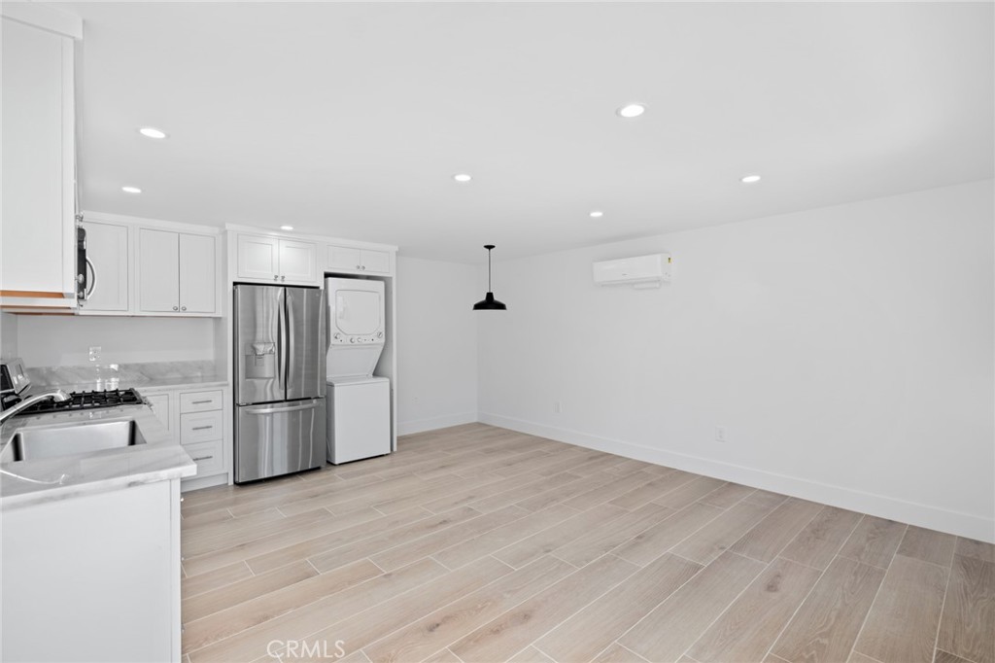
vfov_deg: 73.7
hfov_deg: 96.8
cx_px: 498
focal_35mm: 16
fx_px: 442
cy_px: 332
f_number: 8
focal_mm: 16
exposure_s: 1/10
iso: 200
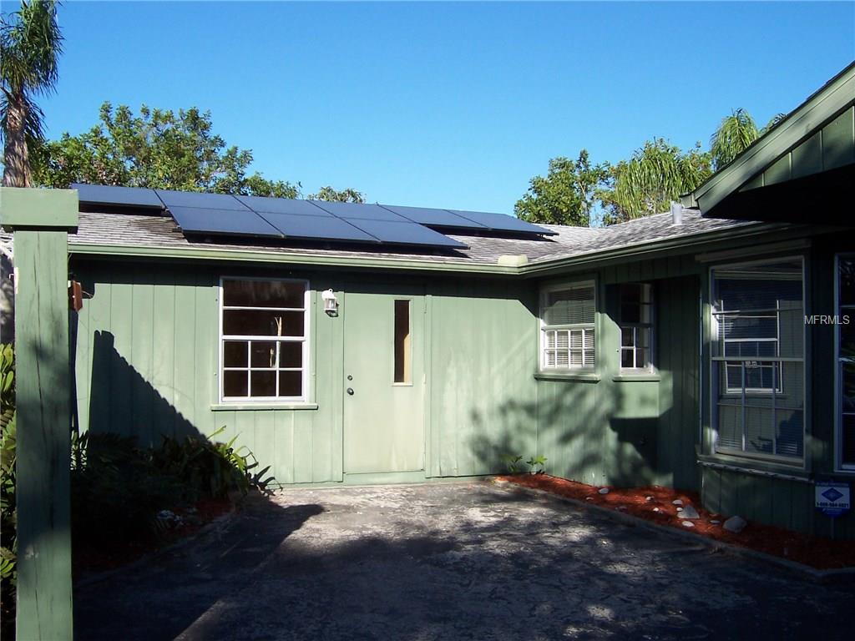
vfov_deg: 39.7
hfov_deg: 51.4
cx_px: 428
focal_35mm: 36
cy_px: 320
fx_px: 889
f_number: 4.8
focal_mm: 5.6
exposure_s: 1/500
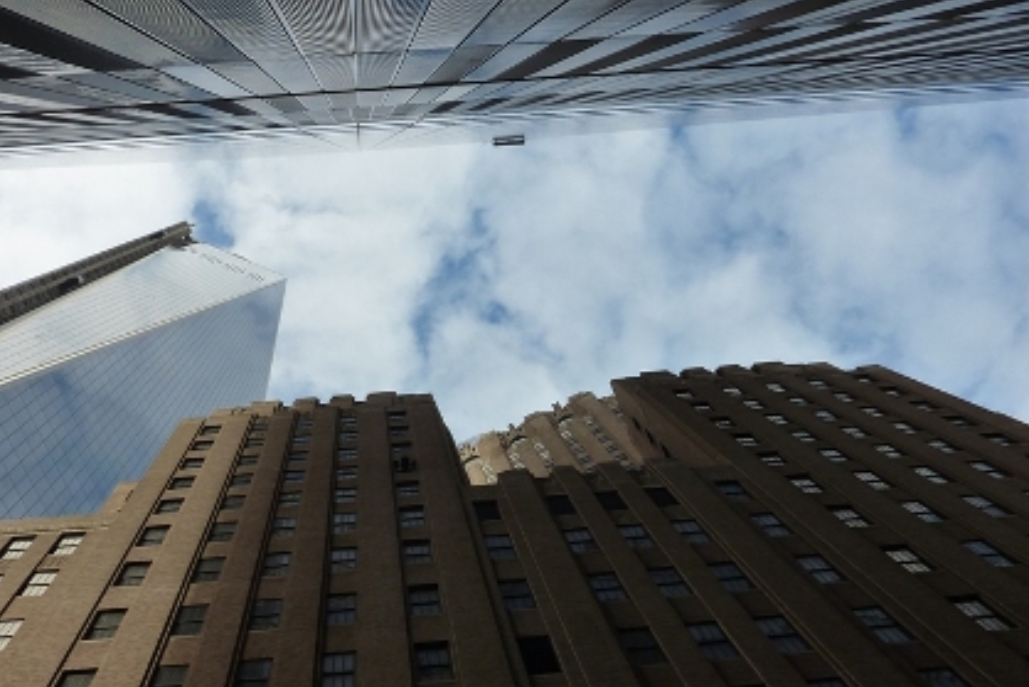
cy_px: 406
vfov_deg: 39.9
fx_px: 944
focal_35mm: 33
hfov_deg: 56.6
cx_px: 398
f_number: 4
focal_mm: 4.1
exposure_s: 1/500
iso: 125
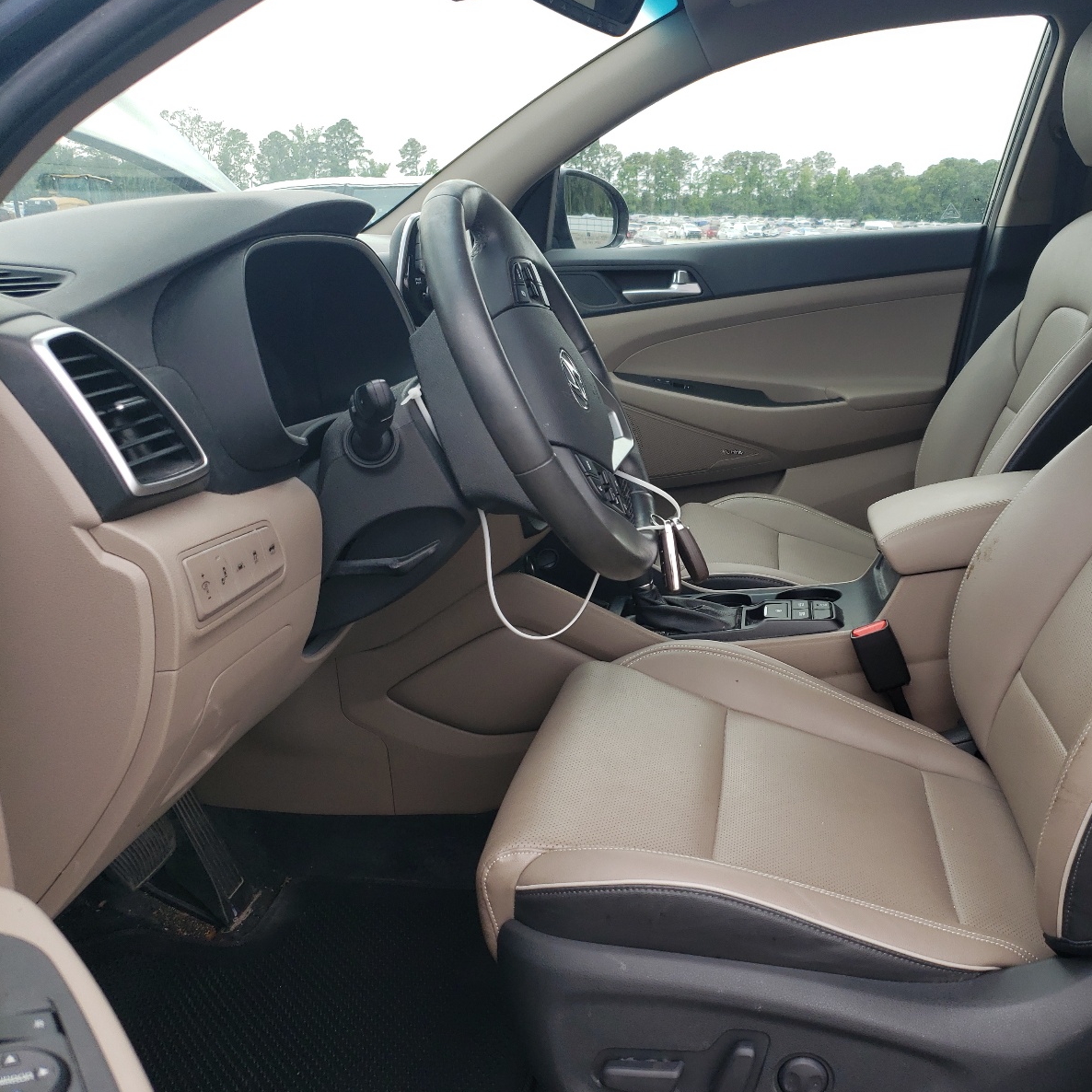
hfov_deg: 51.5
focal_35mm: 31
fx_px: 1106
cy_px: 550
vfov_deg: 52.5
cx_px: 733
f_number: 1.5
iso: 50
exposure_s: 1/417
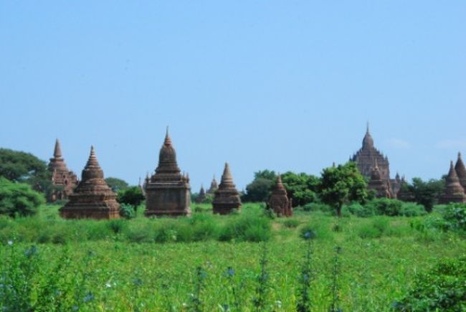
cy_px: 156
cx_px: 233
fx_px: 1263
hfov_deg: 20.9
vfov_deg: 14.1
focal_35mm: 98
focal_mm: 65
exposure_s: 1/500
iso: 1600
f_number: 25
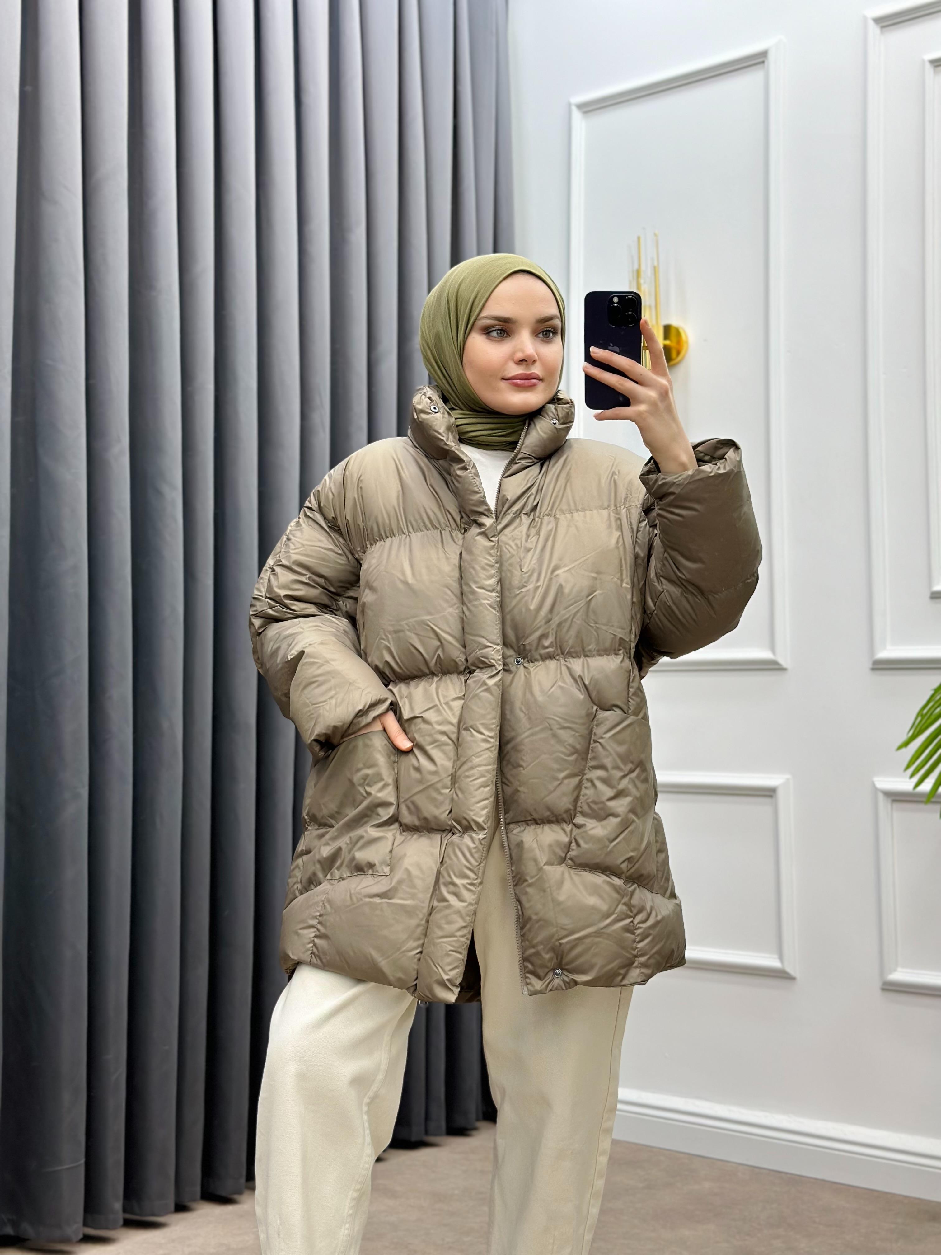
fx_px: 1740
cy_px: 628
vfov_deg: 39.7
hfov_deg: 30.3
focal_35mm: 48
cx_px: 470
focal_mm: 6.86
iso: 80
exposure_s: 1/210
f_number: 1.78
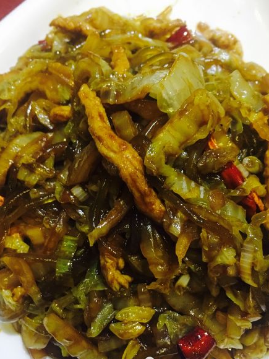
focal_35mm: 35
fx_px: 363
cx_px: 131
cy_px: 187
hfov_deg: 40.7
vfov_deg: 52.6
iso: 200
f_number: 2.2
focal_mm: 4.15
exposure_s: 1/25
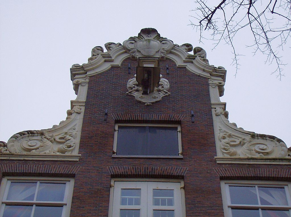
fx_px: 839
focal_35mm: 100
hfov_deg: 19.7
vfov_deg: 14.7
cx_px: 146
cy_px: 108
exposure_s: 1/227
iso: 100
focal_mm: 16.6
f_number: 4.6
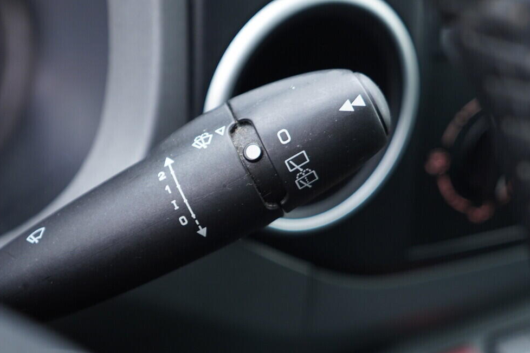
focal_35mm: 53
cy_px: 190
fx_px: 780
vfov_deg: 25.5
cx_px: 211
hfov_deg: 37.4
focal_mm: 24
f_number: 2.8
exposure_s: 1/40
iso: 320
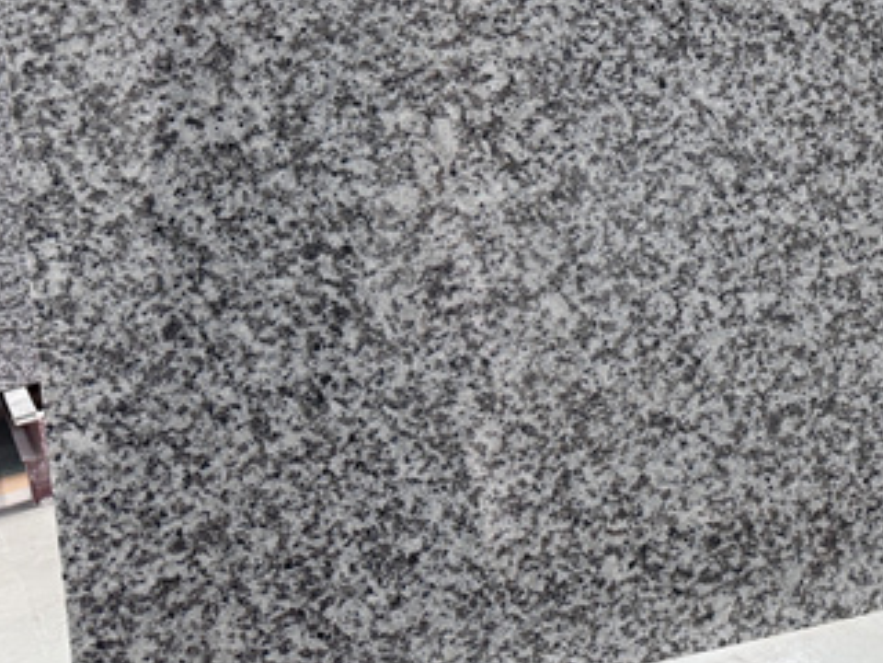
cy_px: 28
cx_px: 955
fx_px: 1531
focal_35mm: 60
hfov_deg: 29.3
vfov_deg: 23.6
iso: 125
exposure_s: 1/121
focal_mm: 6.76
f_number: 1.78
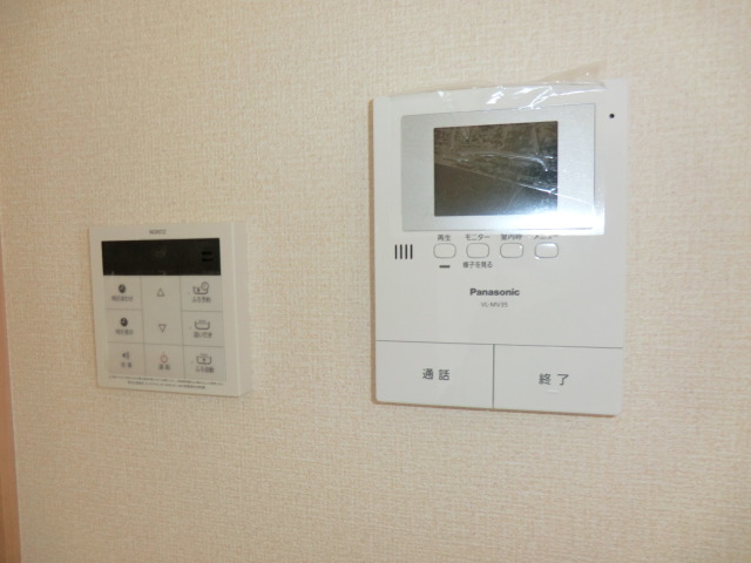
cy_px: 282
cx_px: 376
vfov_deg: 56.8
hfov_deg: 71.6
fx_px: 521
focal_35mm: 24
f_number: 3.2
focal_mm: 4.3
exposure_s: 1/60
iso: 160
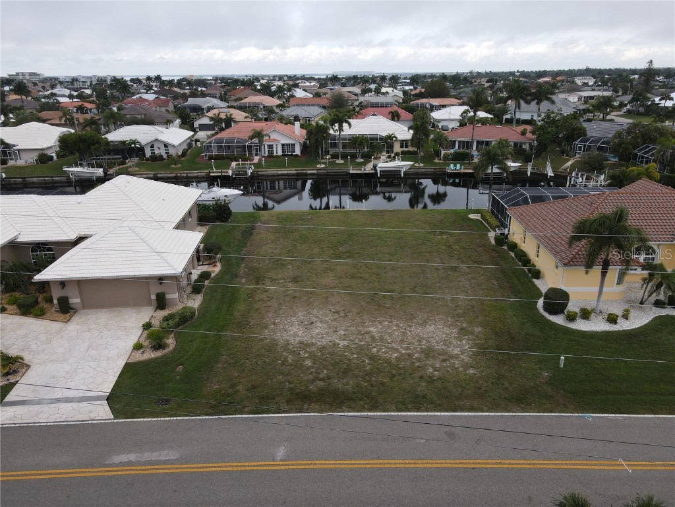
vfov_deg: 56.8
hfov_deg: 71.6
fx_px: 468
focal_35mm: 24
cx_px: 338
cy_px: 254
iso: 100
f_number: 2.8
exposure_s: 1/250
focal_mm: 4.5
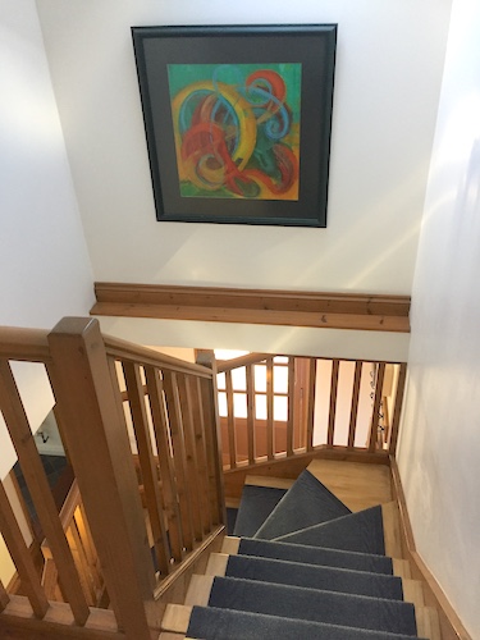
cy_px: 320
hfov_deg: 48.2
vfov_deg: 61.7
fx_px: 536
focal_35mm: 29
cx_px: 240
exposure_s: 1/33
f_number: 2.2
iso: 200
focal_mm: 4.15
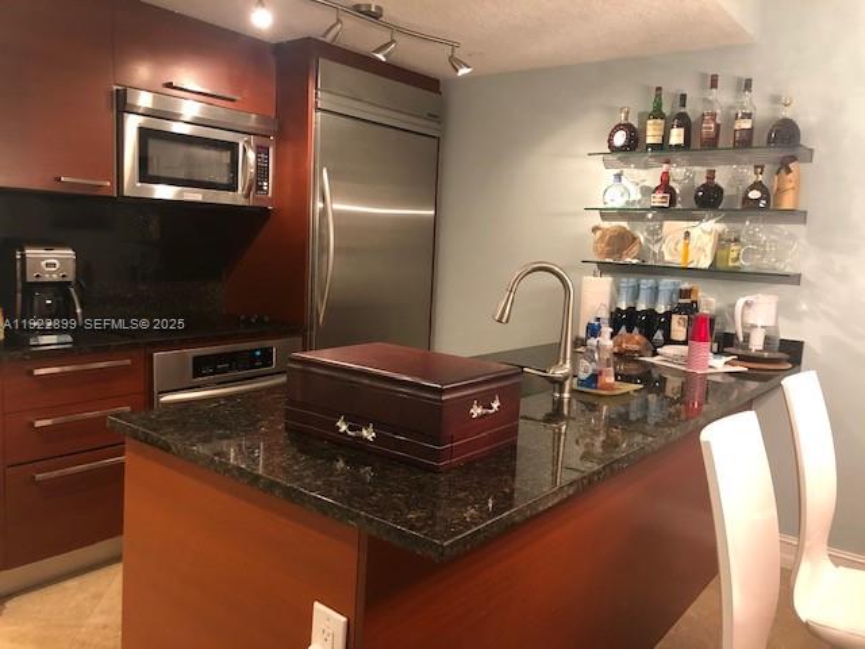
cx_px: 432
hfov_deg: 63.4
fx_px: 700
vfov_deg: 49.7
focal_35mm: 28
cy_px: 324
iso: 100
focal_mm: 4
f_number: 1.8
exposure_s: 1/12
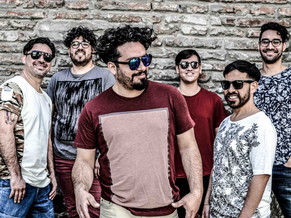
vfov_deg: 22.6
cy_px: 109
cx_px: 143
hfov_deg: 29.8
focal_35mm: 65
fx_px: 546
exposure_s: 1/40
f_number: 5.3
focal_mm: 40
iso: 100
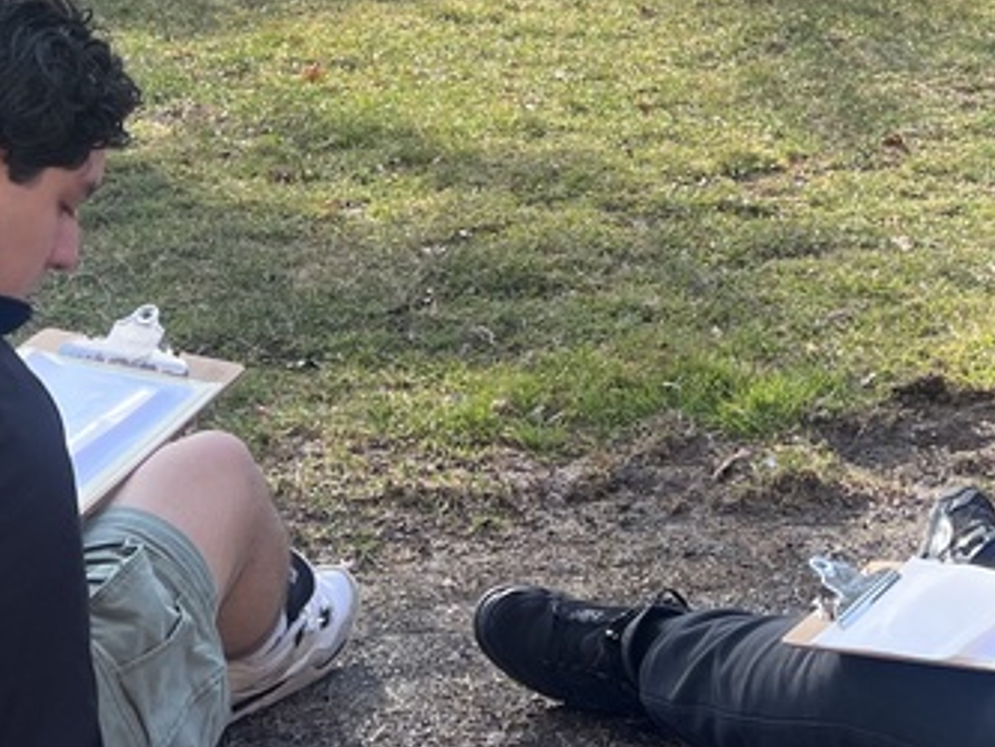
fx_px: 2300
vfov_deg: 18.1
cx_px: 633
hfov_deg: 24.3
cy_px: 57
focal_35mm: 80
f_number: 1.5
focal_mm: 5.7
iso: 50
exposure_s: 1/902
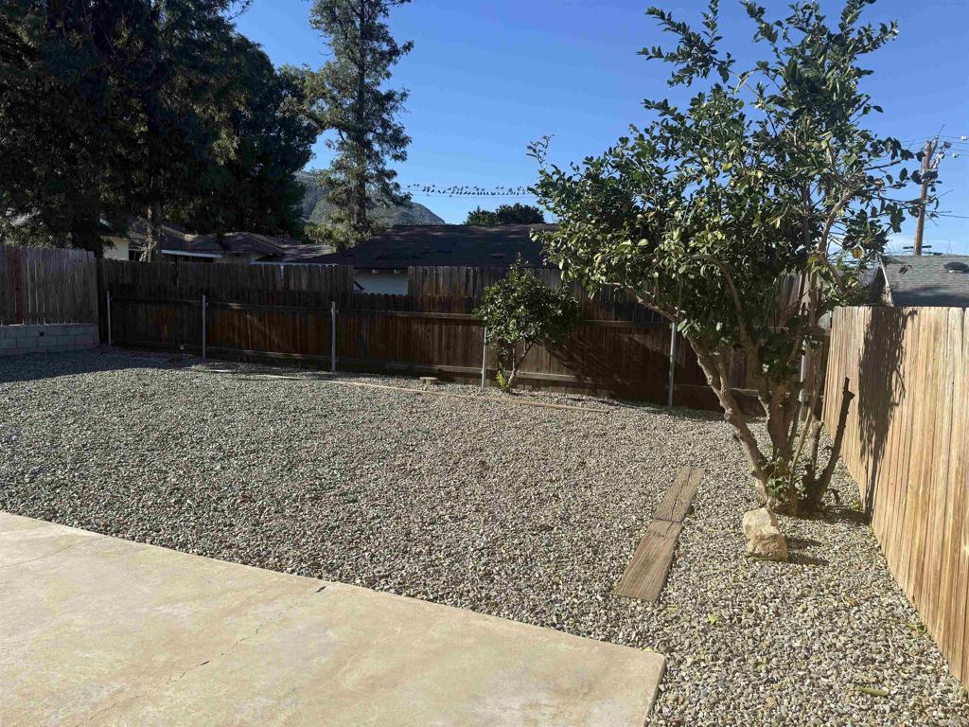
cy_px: 364
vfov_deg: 56.8
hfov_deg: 71.6
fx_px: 672
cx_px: 484
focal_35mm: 24
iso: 80
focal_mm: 6.76
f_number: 1.78
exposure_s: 1/3021
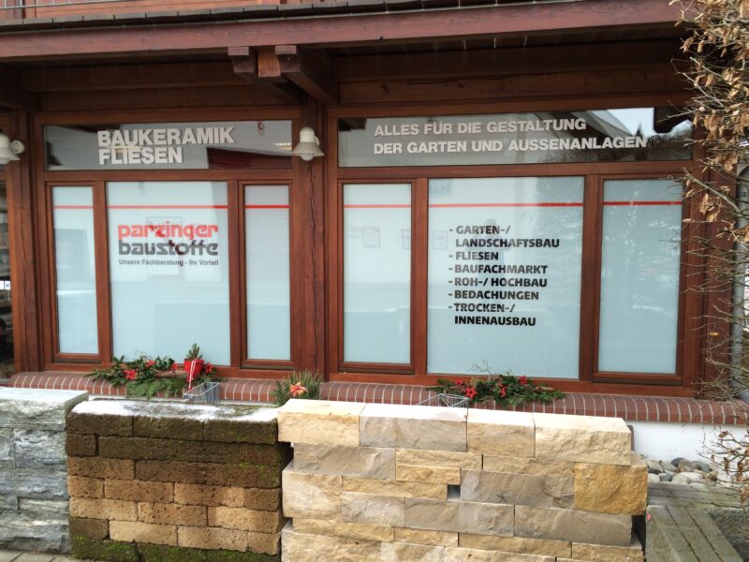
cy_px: 281
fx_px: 627
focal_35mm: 29
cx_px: 374
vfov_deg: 48.2
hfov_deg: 61.7
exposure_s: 1/120
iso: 40
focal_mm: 4.15
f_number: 2.2
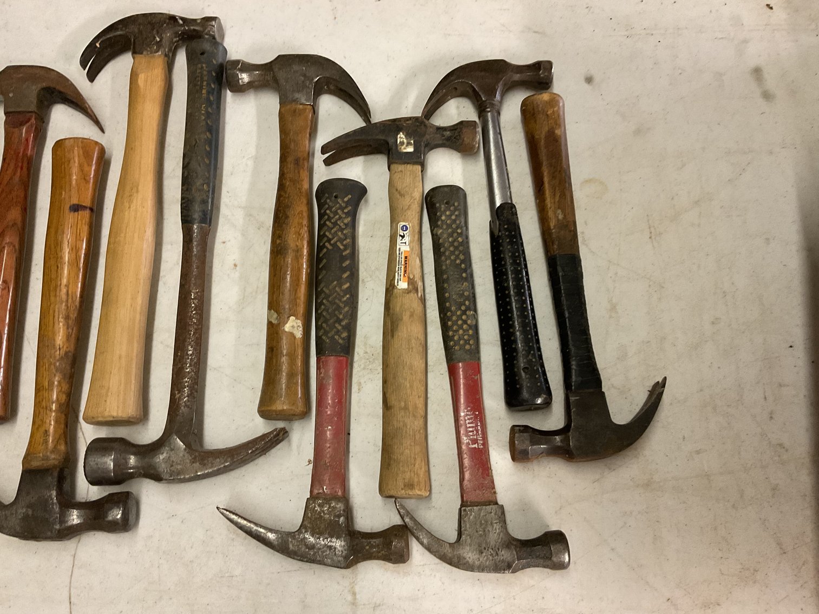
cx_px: 410
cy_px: 307
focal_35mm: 29
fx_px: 686
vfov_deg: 48.2
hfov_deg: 61.7
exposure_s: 1/60
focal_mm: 3
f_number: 1.8
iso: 250
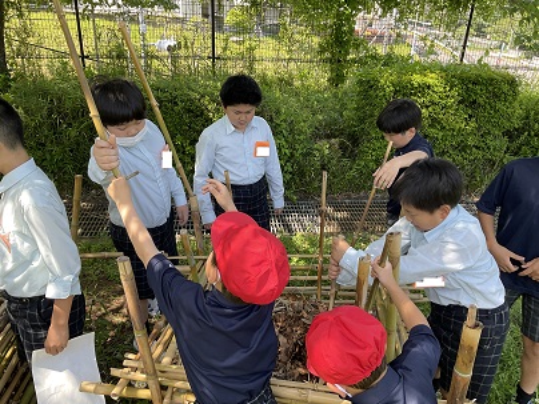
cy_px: 202
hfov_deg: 61.7
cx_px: 270
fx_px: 452
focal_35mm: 29
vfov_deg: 48.2
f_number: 1.8
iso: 16
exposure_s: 1/127
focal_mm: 3
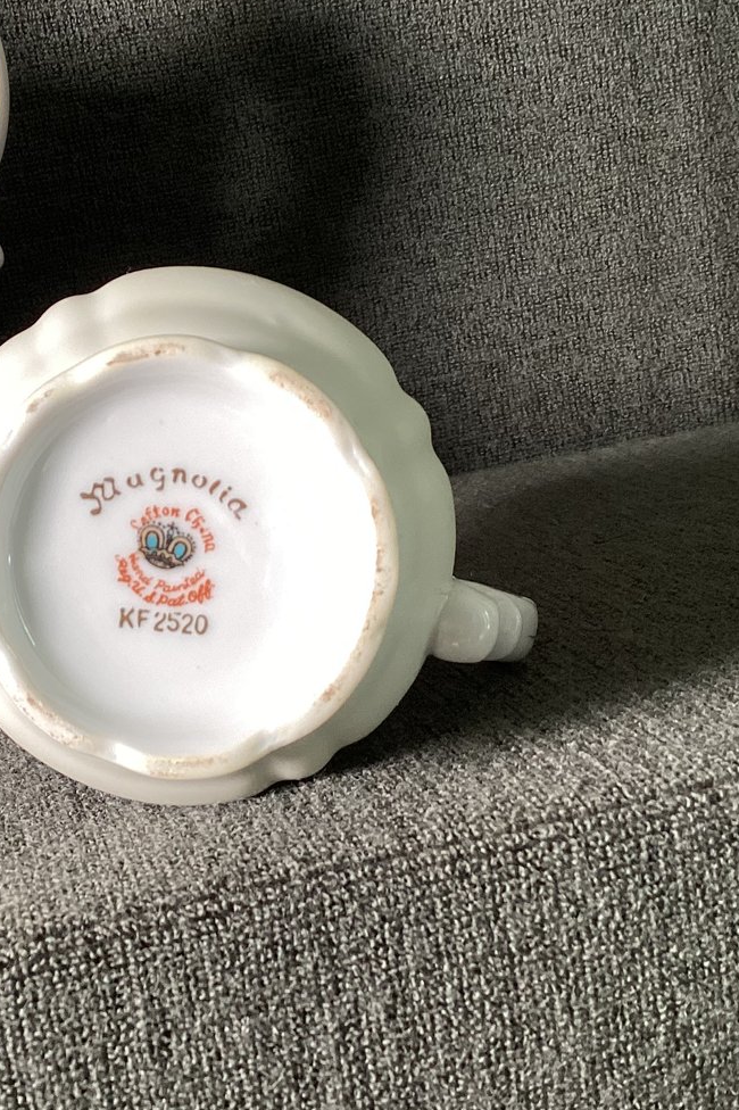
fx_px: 1541
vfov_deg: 39.6
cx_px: 155
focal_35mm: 50
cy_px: 544
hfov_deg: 26.5
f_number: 2.4
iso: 80
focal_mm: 3.3
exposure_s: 1/50
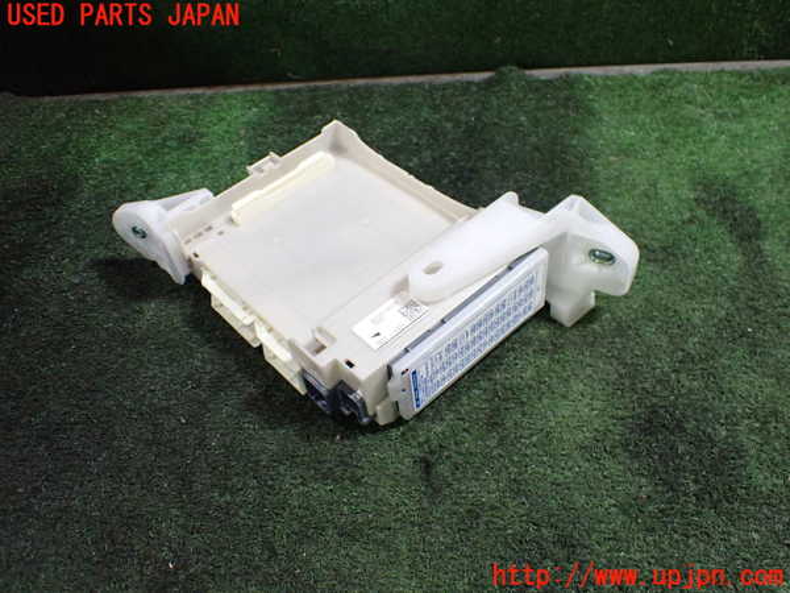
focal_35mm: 30
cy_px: 296
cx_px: 395
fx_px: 685
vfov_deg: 46.8
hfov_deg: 60.0
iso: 800
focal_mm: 5.4
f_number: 2.3
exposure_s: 1/125
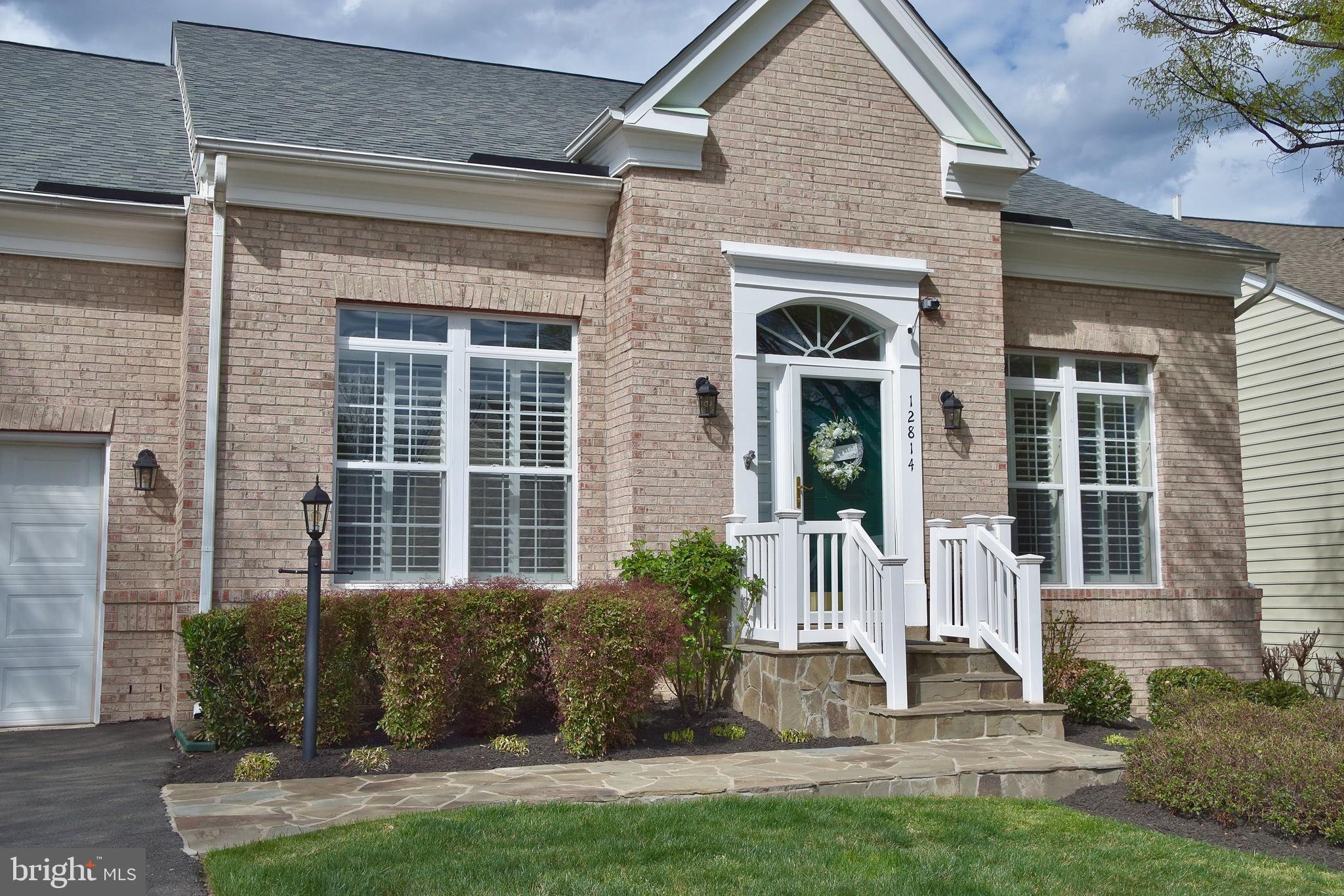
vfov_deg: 36.9
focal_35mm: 36
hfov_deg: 53.1
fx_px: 1344
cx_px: 672
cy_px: 448
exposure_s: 1/640
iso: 400
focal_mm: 24
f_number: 13
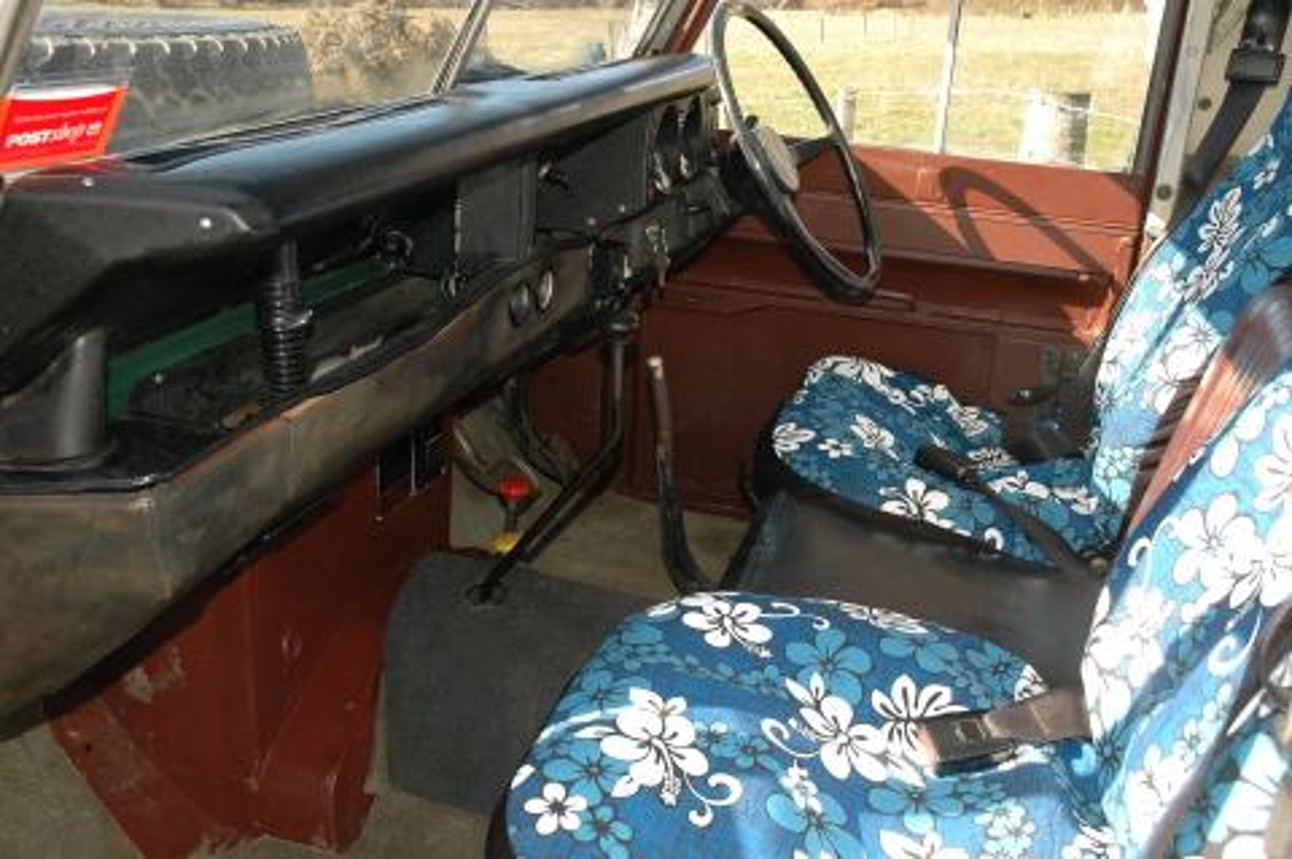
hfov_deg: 51.3
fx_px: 1344
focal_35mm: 38
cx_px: 646
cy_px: 430
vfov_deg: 35.4
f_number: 8
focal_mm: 25
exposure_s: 1/160
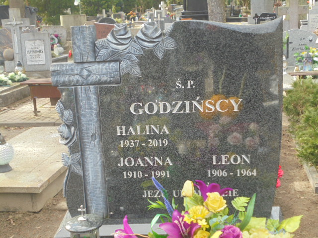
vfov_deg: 29.7
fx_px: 450
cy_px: 119
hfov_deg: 38.9
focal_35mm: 49
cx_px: 159
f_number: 4.8
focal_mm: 8.9
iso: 100
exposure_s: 1/60
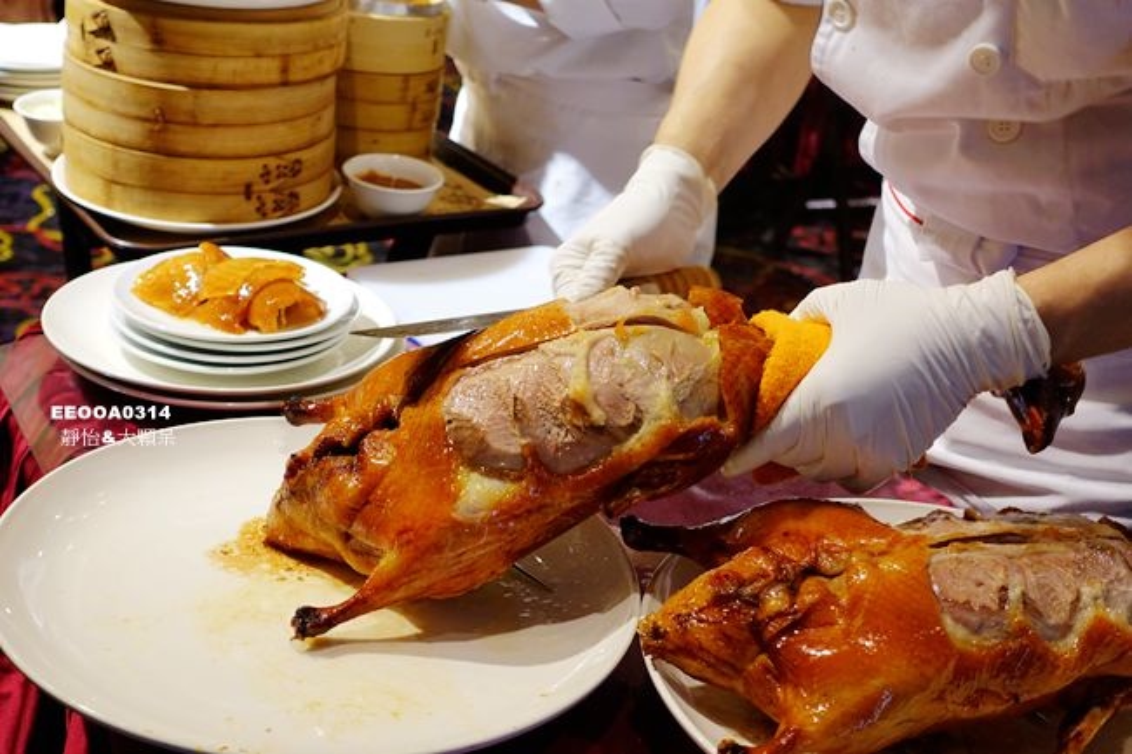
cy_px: 377
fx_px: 1572
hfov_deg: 39.6
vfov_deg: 27.0
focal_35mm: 50
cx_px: 566
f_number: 2.8
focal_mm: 18.3
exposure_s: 1/50
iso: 500
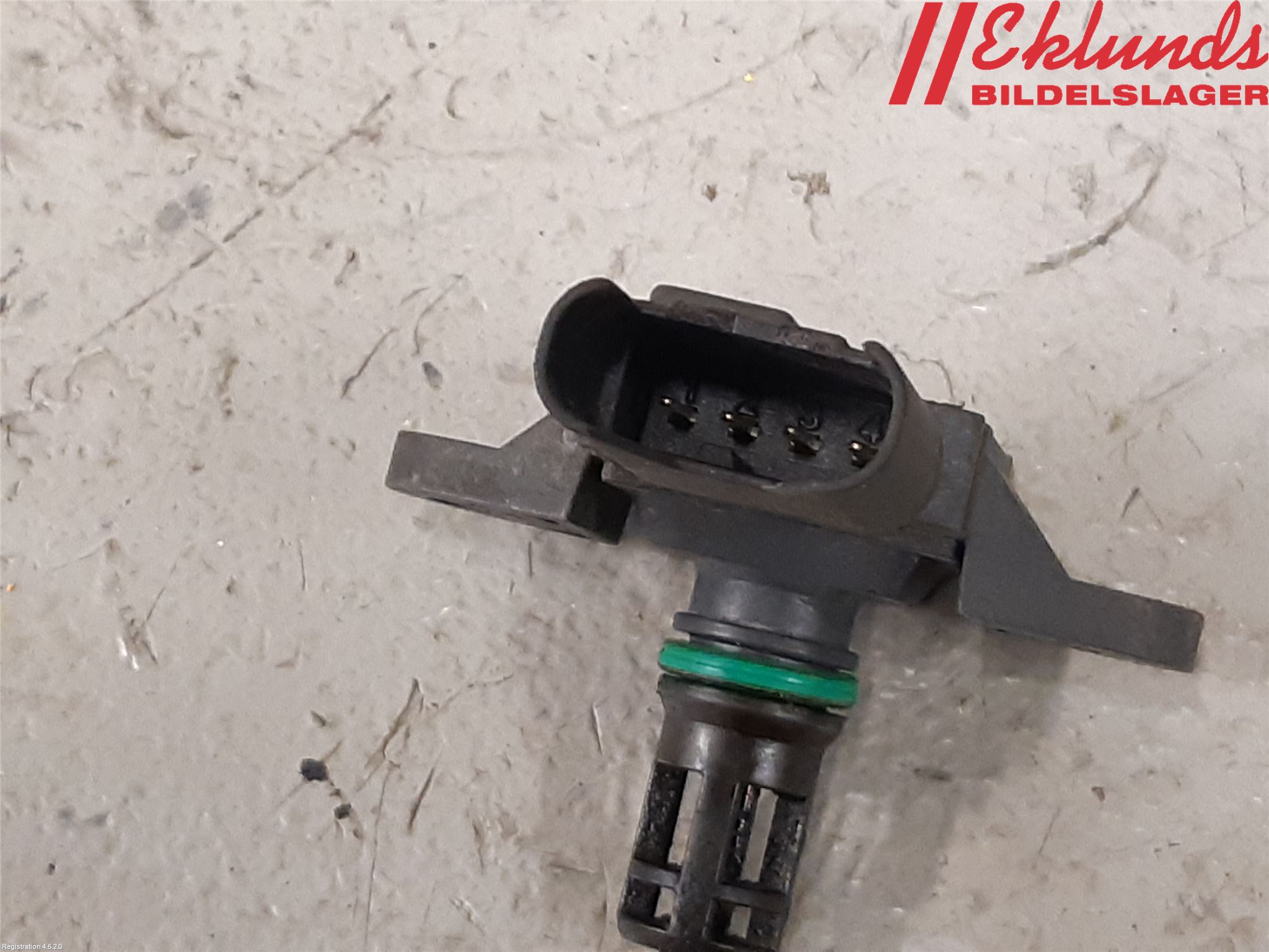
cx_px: 634
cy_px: 476
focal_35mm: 26
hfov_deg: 67.3
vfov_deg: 53.1
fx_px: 953
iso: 200
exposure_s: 1/33
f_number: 1.7
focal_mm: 3.93
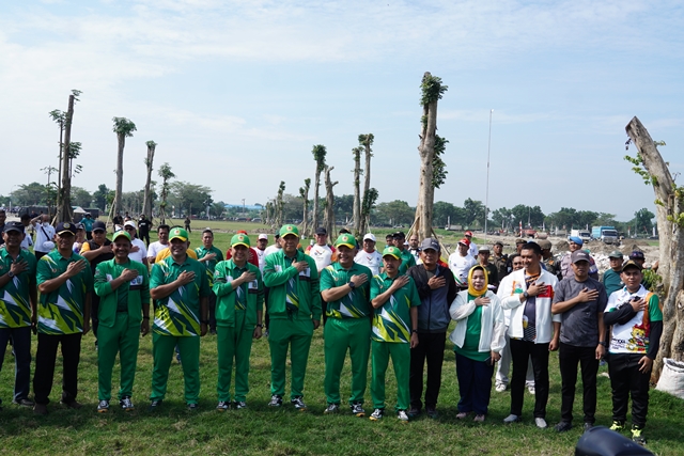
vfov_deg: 36.9
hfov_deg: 53.1
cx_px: 342
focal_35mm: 36
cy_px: 228
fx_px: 684
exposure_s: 1/400
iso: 160
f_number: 6.3
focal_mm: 24
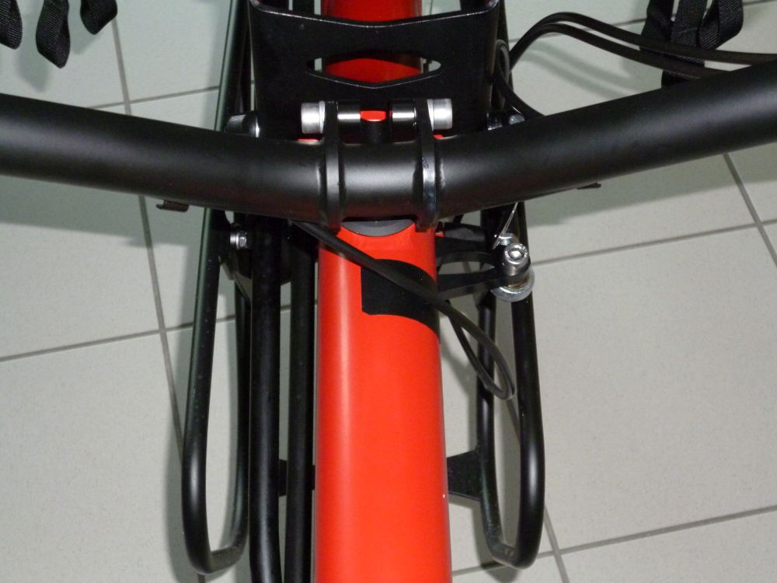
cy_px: 292
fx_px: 1414
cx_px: 388
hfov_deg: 30.7
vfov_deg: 23.3
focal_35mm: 63
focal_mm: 11.2
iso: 500
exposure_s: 1/60
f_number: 4.7
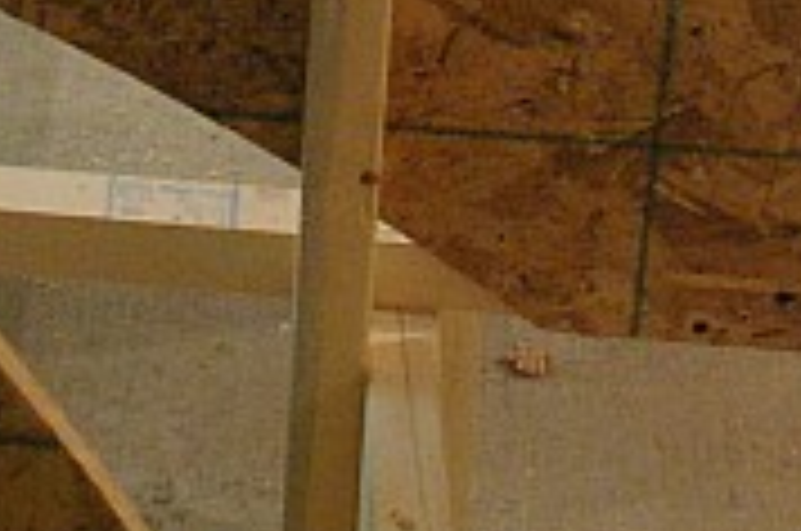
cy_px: -713
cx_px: -54
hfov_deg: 13.3
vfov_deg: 8.3
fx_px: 3376
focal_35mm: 152
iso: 1600
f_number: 6.7
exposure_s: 1/8
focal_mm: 18
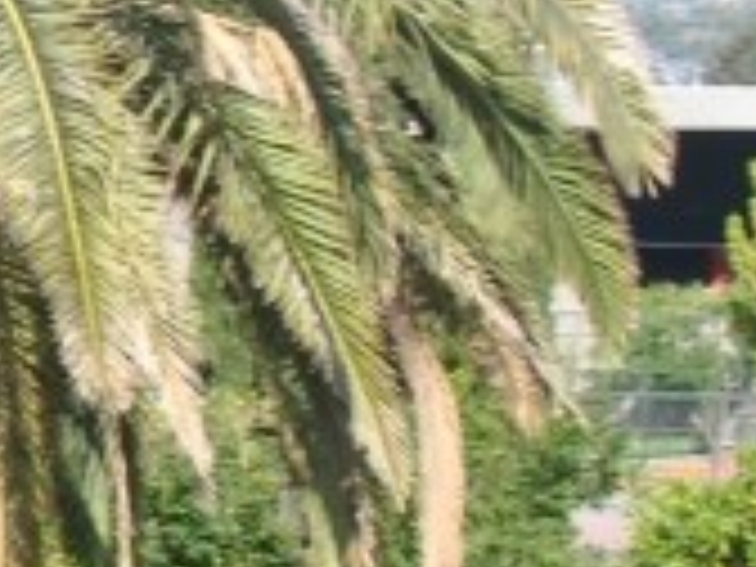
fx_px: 3887
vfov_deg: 8.3
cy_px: 333
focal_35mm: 178
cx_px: -407
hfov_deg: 10.7
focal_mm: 18
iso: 100
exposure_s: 1/200
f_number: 7.1
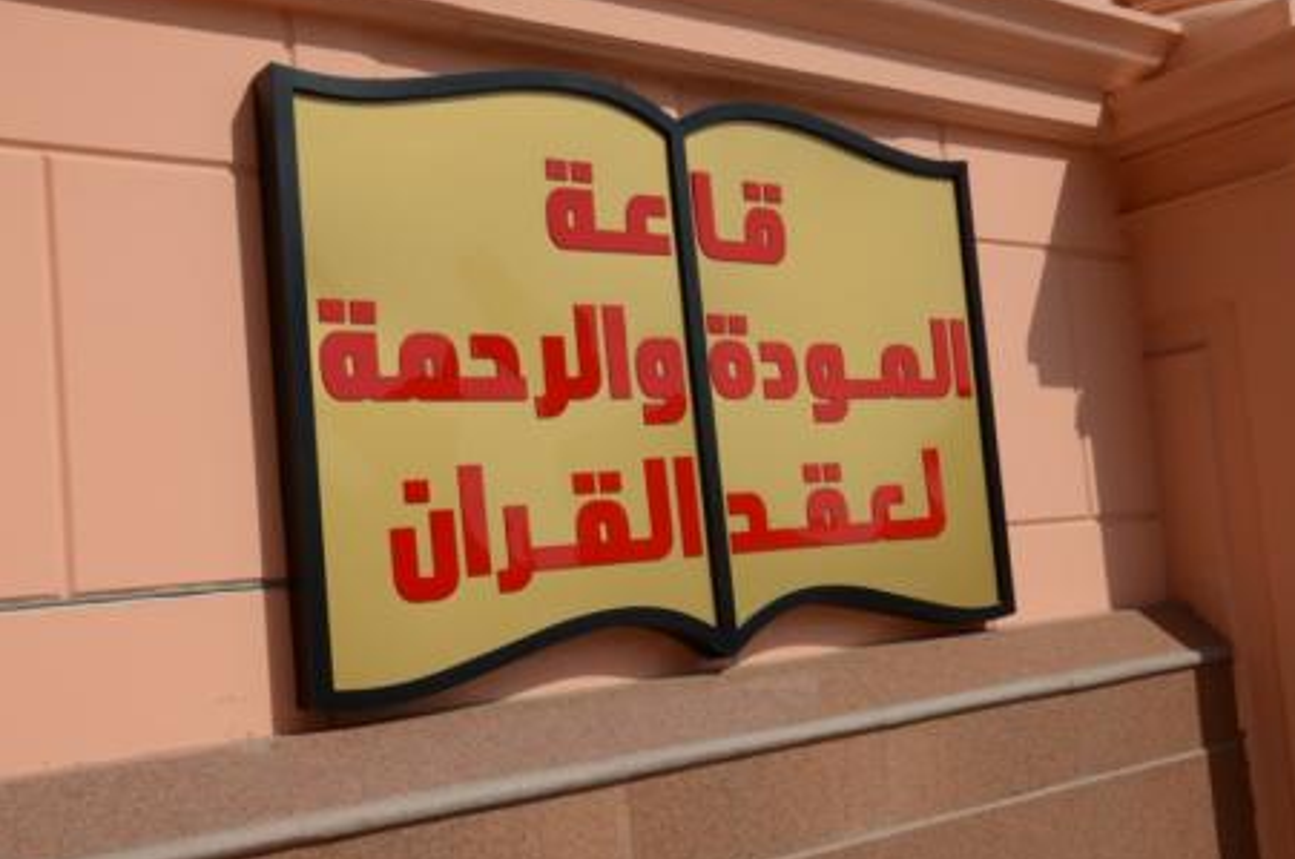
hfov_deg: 46.9
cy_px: 432
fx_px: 1492
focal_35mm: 42
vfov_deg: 32.1
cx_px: 712
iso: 800
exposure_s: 1/1000
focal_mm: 25
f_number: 16
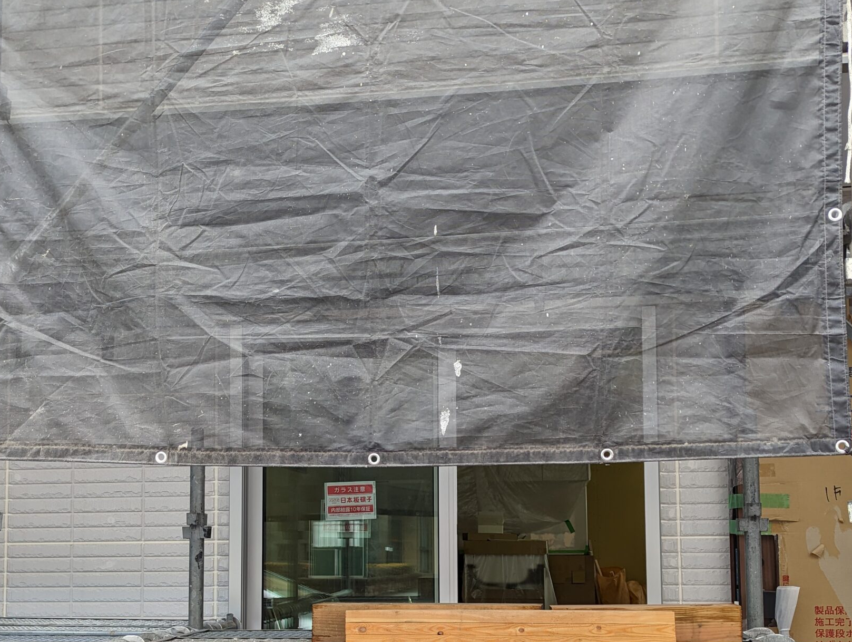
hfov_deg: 48.9
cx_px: 424
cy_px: 496
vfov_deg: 36.7
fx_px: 937
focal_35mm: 38
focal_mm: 6.81
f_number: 1.85
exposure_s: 1/150
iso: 75
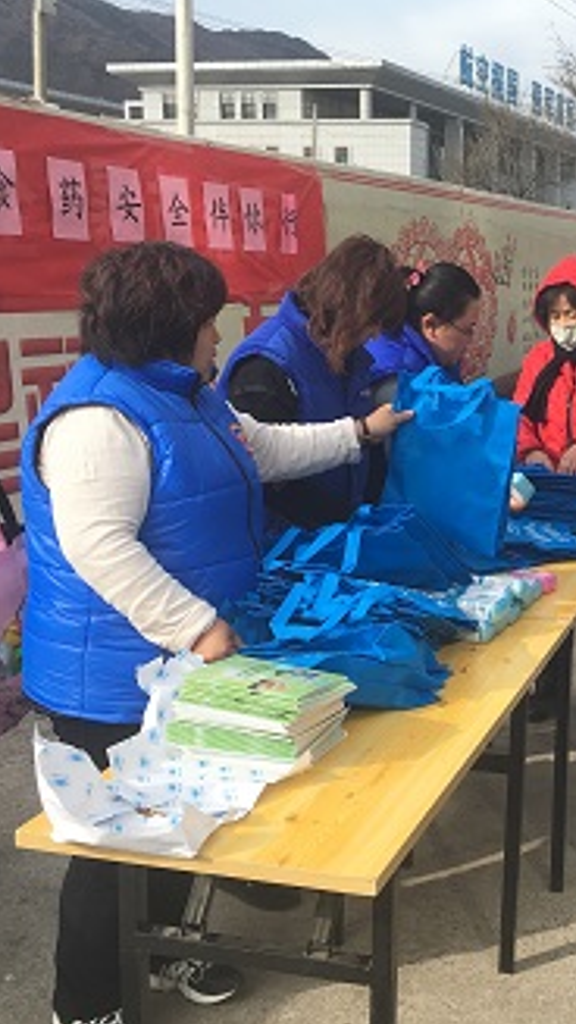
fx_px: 1222
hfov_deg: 25.5
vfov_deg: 45.5
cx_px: 545
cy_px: 539
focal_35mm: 45
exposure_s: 1/874
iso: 25
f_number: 2.2
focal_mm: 4.15
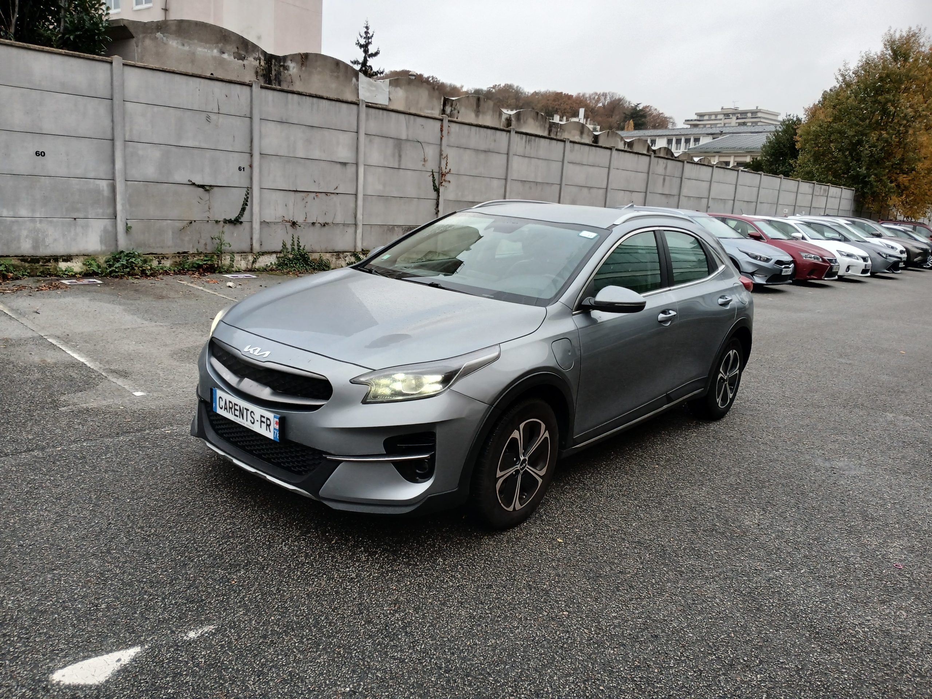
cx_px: 466
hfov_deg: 67.3
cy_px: 350
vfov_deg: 53.1
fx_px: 700
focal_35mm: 26
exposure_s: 1/60
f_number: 1.8
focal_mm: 3.98
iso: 100
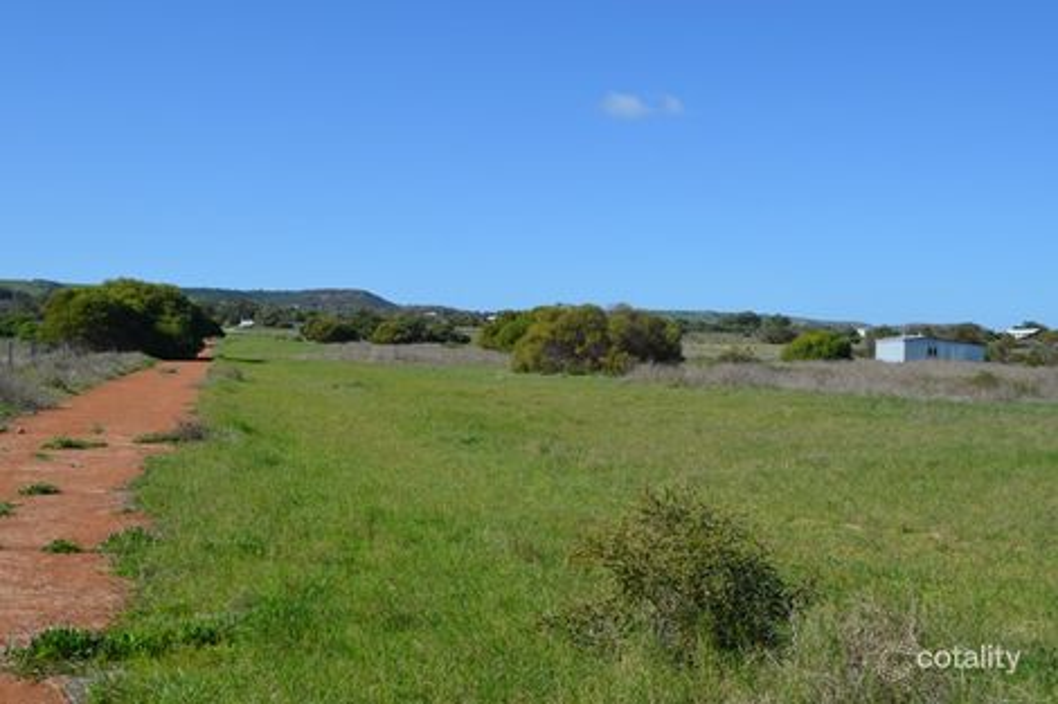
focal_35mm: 36
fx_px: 1058
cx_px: 529
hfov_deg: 53.1
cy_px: 352
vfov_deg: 36.8
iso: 100
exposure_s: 1/250
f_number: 8
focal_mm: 24
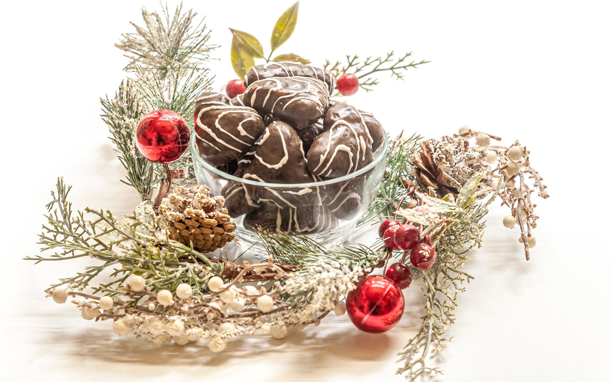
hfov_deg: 19.3
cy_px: 186
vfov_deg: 12.1
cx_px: 305
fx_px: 1801
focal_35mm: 108
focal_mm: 105
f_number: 9
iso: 2000
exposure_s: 1/25
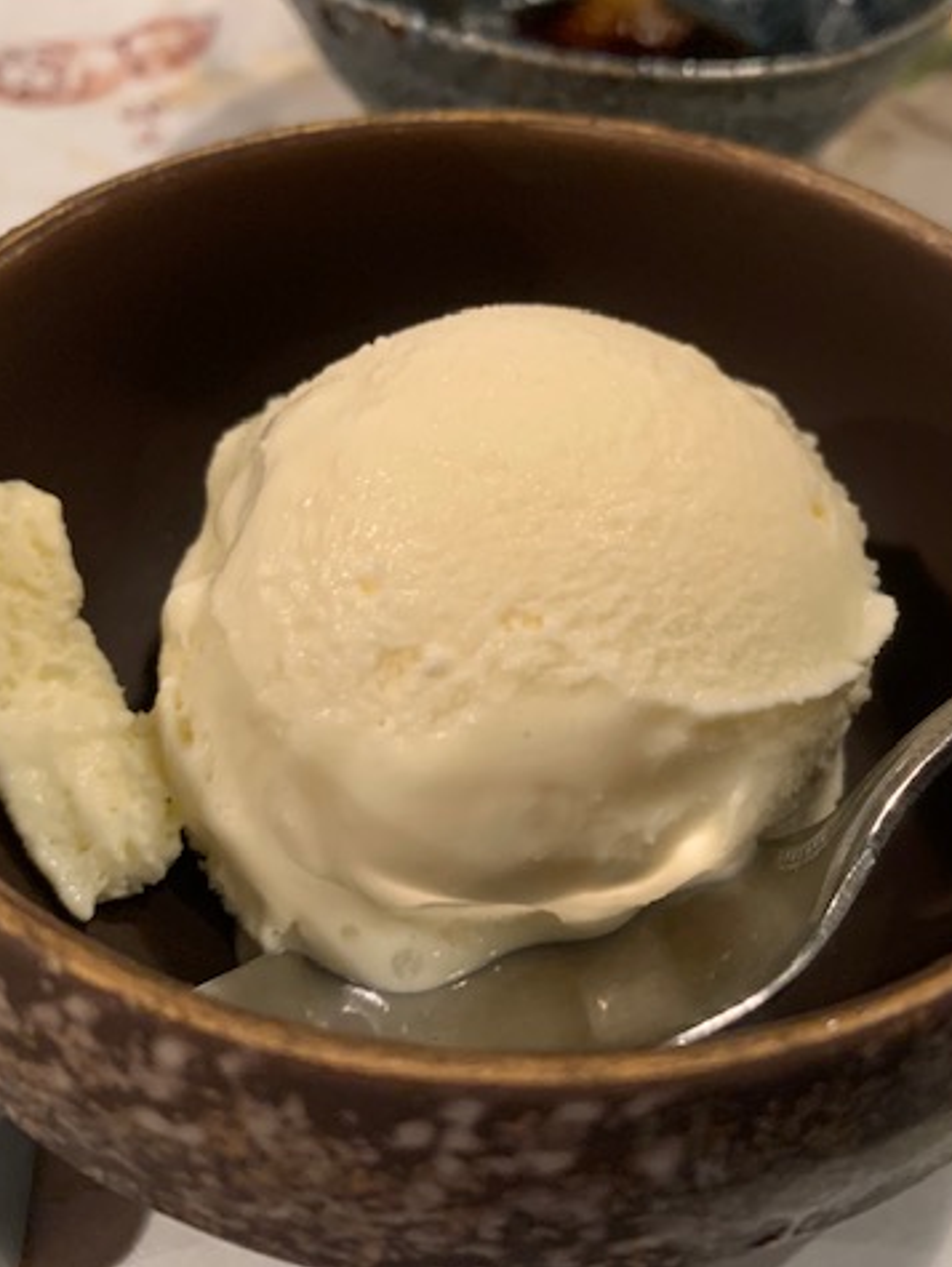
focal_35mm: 35
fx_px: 1282
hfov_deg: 40.6
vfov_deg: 52.6
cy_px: 638
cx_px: 565
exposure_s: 1/60
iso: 400
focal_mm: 4.25
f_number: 1.8
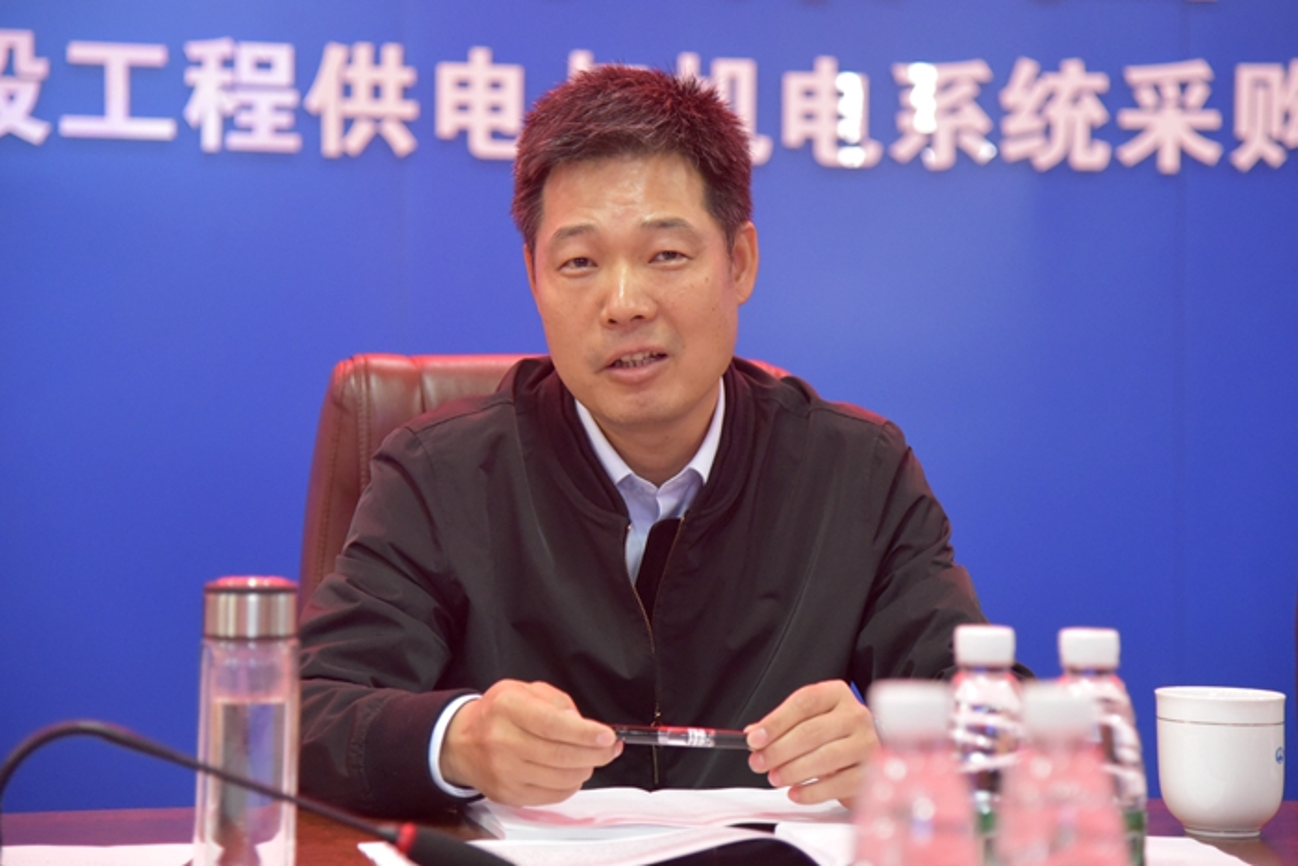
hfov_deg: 22.1
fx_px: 3318
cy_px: 433
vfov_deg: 14.9
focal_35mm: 92
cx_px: 649
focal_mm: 92
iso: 5600
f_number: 4
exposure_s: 1/60
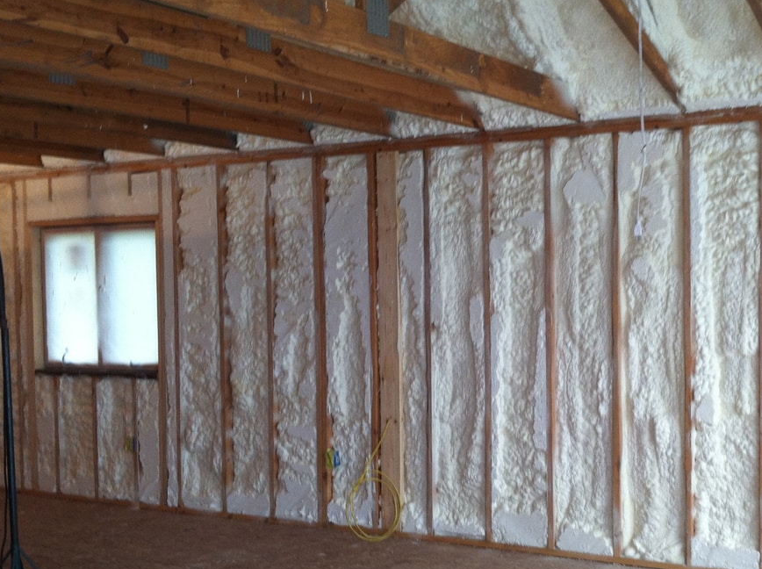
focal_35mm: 54
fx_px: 1187
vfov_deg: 26.9
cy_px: 339
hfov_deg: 35.3
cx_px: 496
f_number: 2.8
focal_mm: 3.85
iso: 80
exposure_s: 1/24
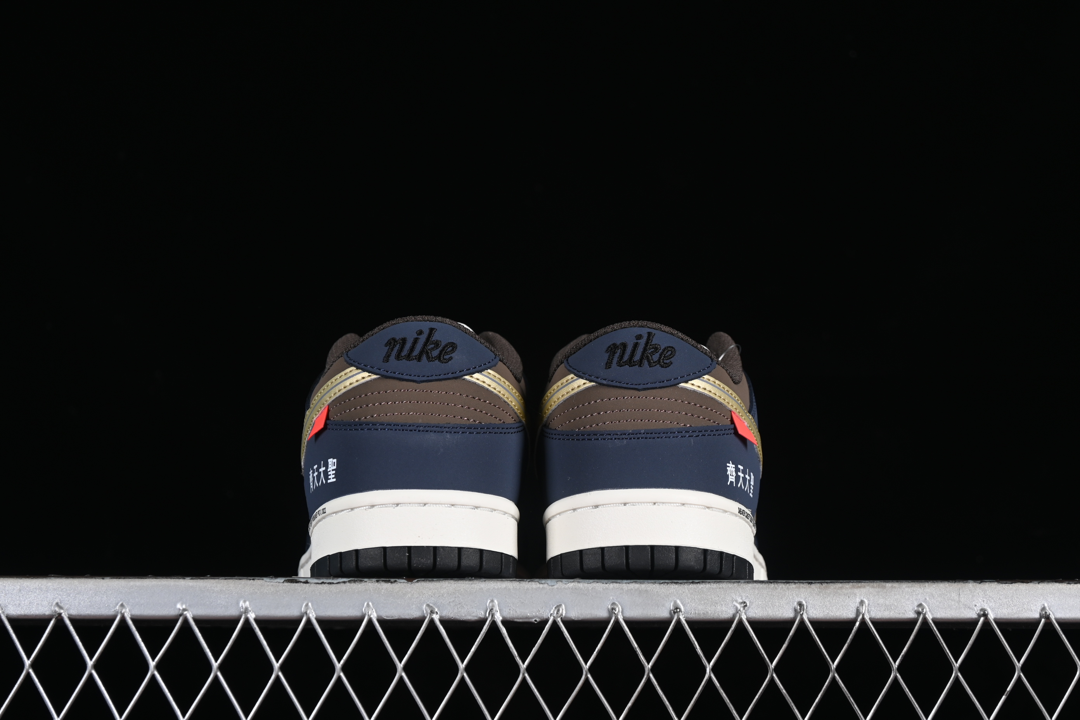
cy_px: 360
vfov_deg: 18.2
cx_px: 540
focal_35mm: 75
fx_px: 2250
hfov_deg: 27.0
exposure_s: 1/60
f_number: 6.3
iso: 160
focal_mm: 50
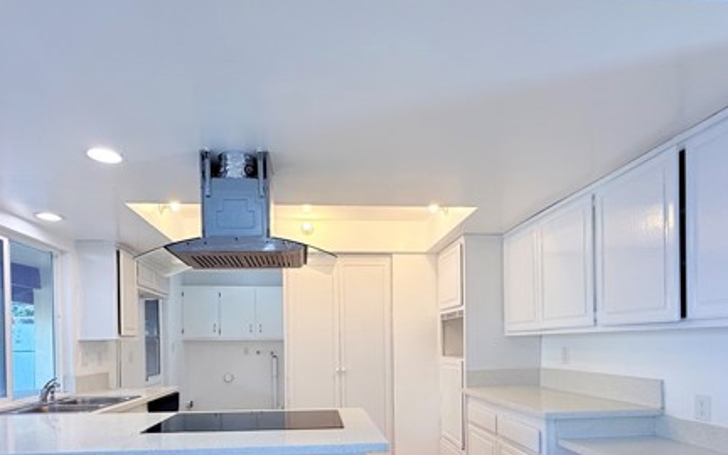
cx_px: 345
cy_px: 345
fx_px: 436
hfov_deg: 79.6
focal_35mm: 22
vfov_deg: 52.4
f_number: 2.2
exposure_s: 1/120
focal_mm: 2.22
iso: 64
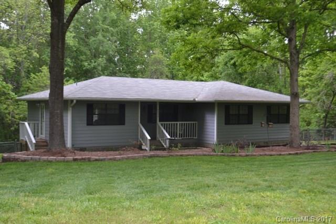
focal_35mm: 48
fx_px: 448
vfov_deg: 28.1
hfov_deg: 41.1
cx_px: 168
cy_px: 112
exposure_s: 1/100
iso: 400
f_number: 5
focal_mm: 32
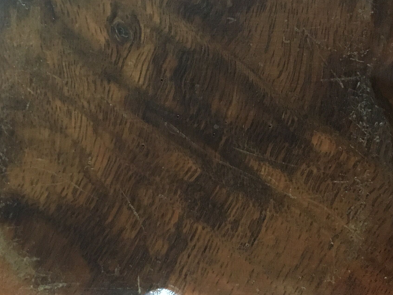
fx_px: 783
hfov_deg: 28.2
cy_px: 156
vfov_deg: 21.3
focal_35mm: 69
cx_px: 197
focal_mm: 4.15
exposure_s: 1/17
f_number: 2.2
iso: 250
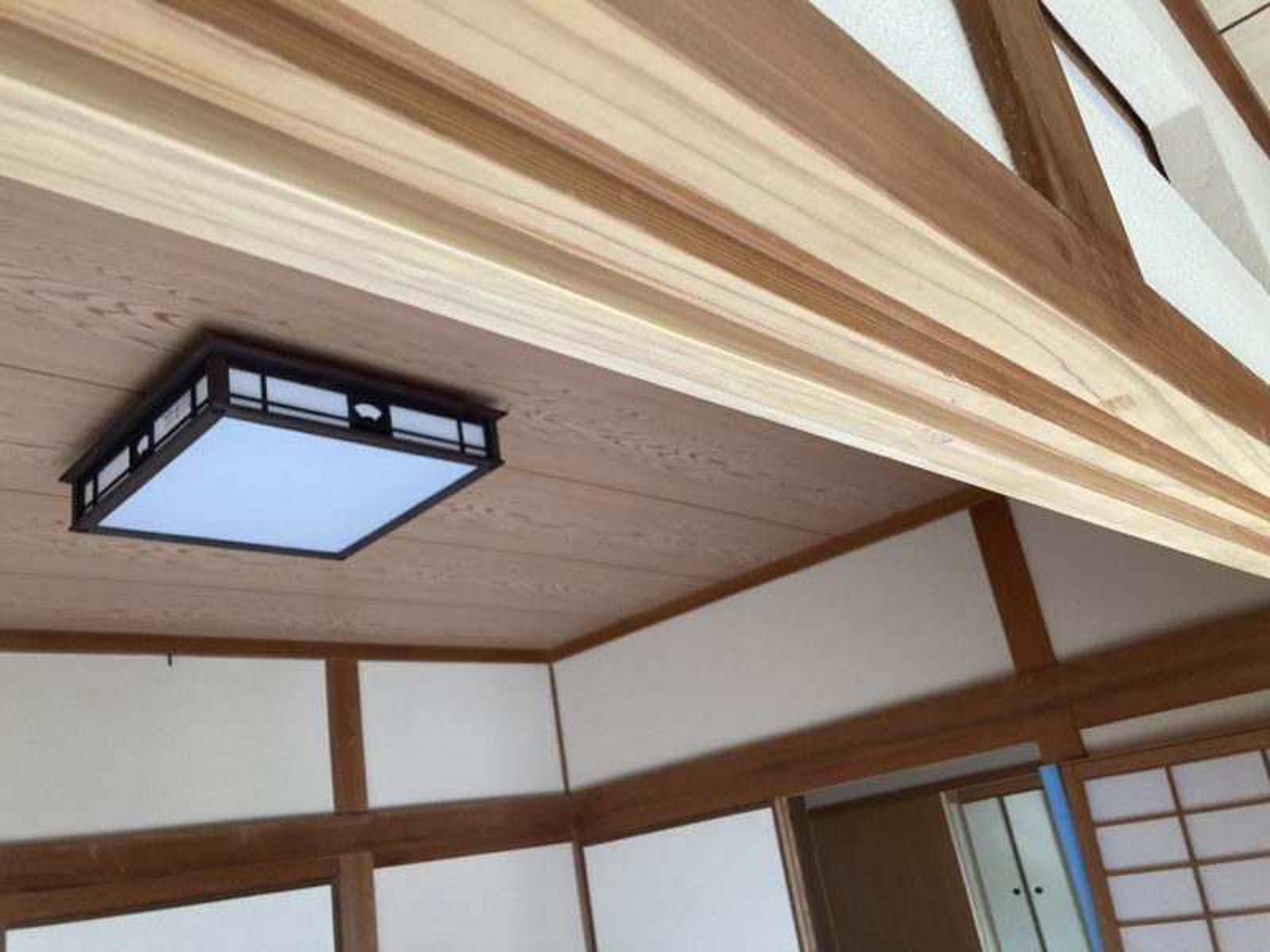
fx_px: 1027
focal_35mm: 28
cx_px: 635
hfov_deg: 63.4
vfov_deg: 49.7
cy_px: 476
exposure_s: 1/60
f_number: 1.8
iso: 100
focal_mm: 3.99
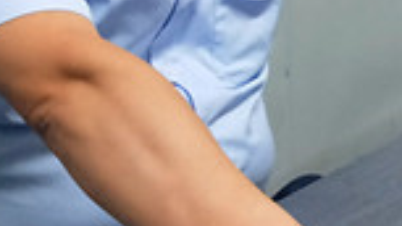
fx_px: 1396
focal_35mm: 131
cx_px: 720
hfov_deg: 14.4
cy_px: -305
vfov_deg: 8.5
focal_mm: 3.99
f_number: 1.7
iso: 321
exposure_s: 1/33
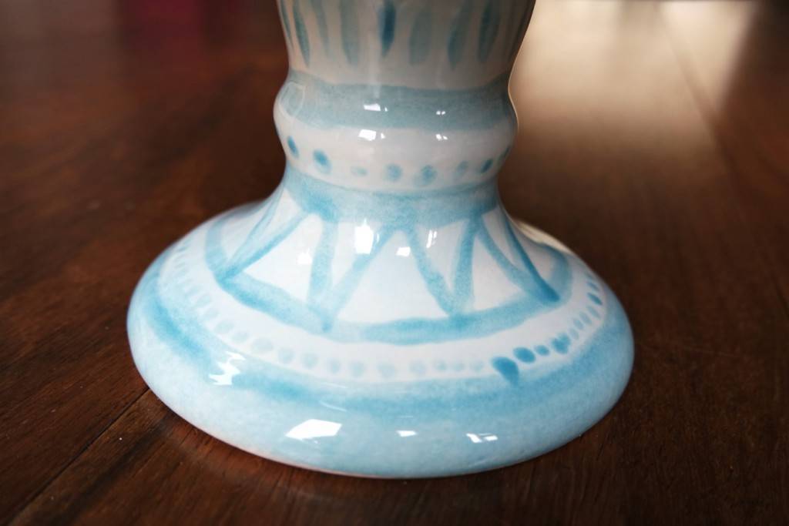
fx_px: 701
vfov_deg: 41.1
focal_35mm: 32
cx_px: 394
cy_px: 263
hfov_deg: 58.7
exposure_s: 1/50
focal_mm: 21
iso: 200
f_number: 4
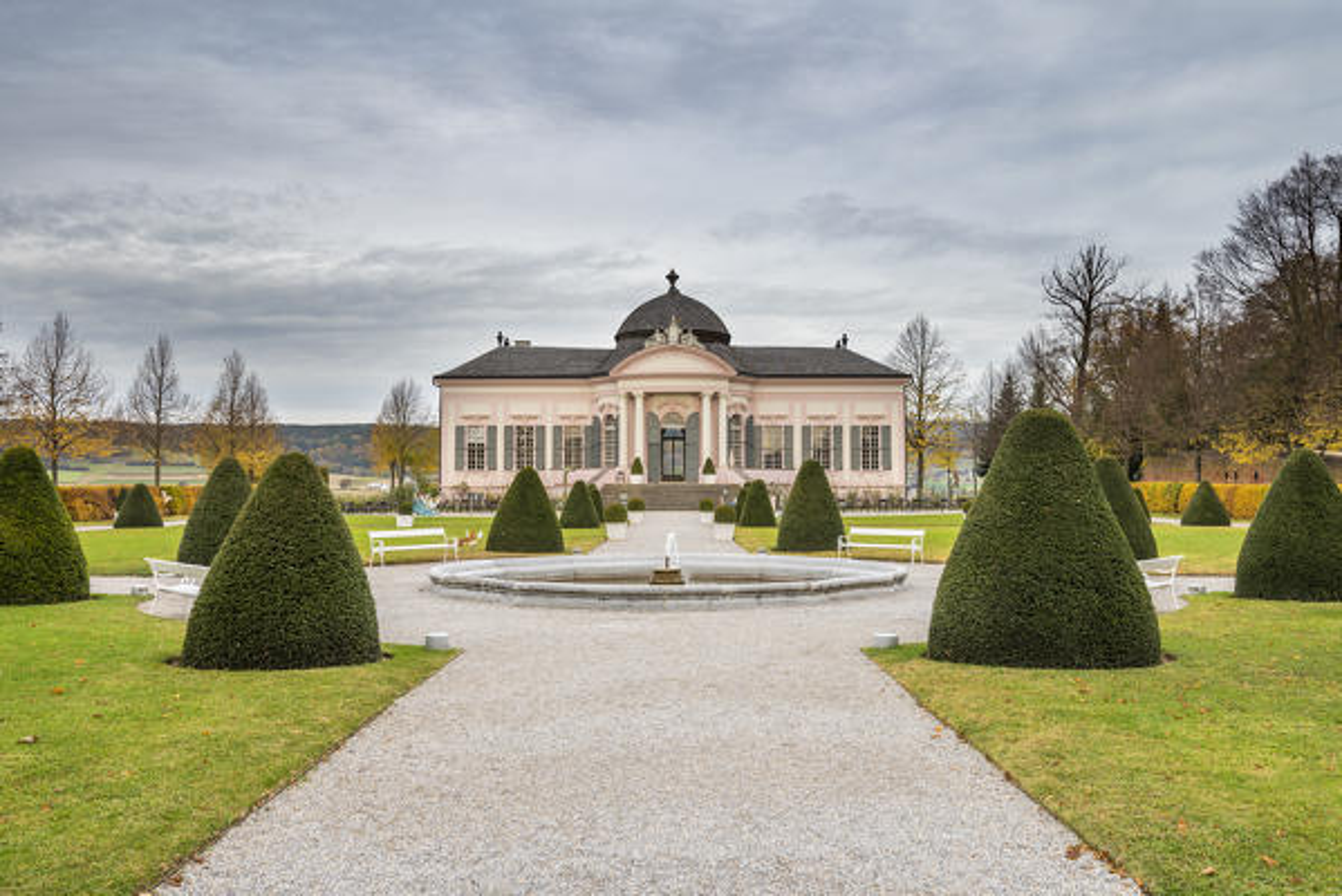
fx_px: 1119
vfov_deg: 43.7
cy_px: 448
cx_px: 671
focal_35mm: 30
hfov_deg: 61.9
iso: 200
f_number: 8
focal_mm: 30
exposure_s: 1/80
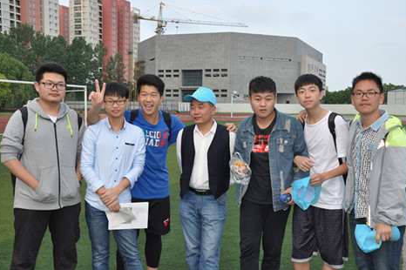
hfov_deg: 43.6
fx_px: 507
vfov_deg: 29.8
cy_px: 129
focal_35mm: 45
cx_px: 212
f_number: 5.6
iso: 200
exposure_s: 1/200
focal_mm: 28
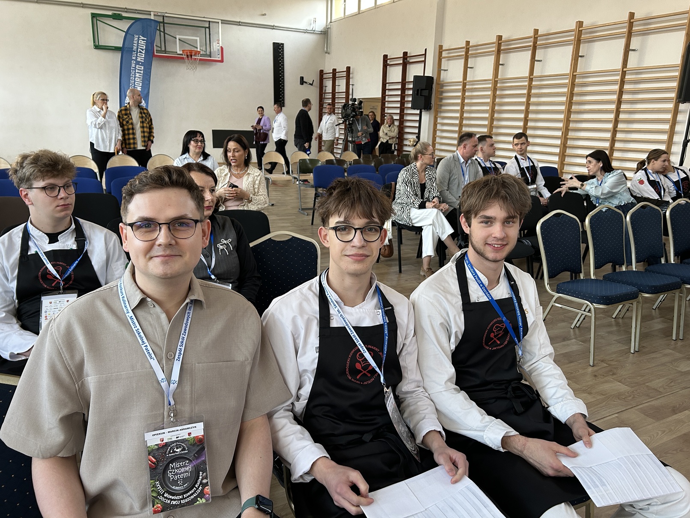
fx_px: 518
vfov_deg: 53.1
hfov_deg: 67.3
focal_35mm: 26
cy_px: 259
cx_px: 345
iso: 125
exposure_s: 1/119
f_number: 1.5
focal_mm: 5.7
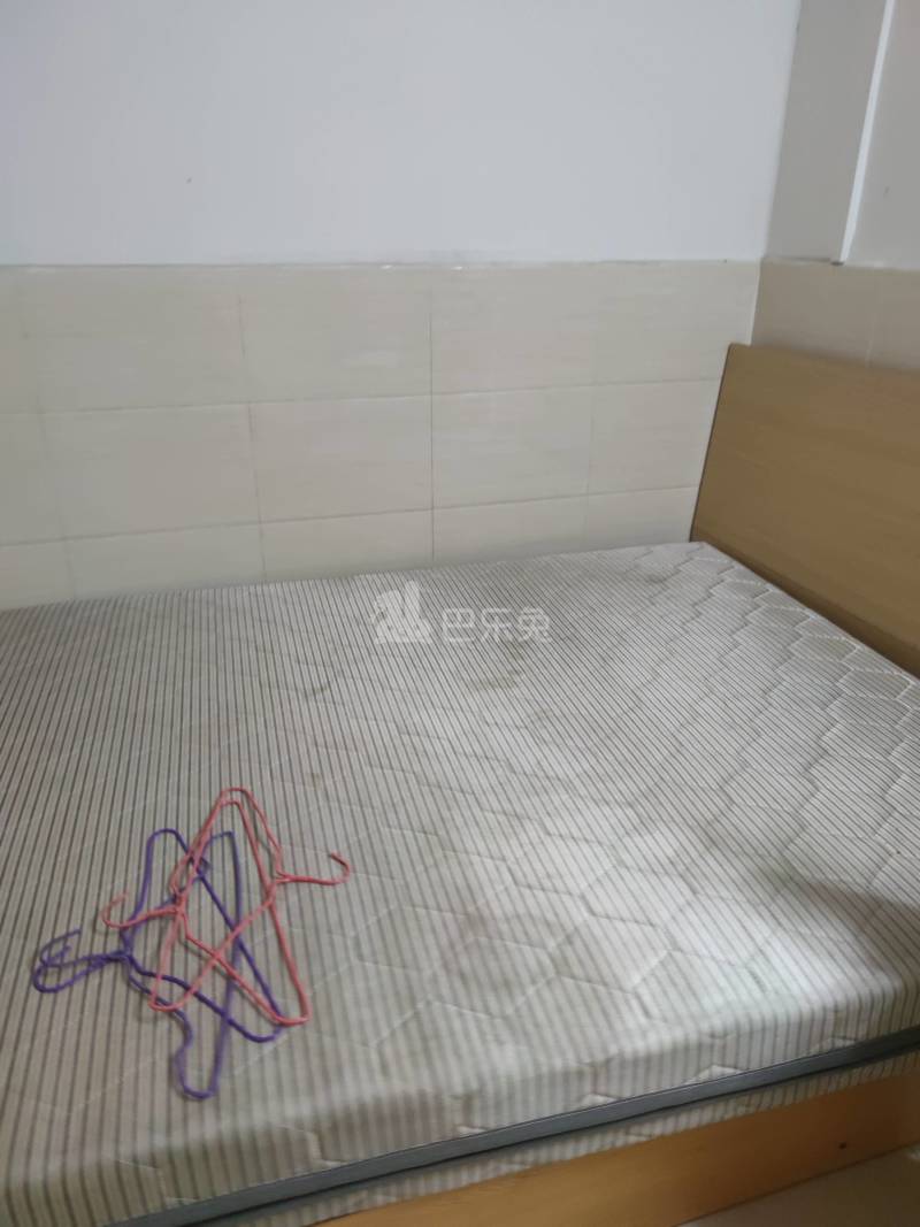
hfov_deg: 56.8
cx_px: 460
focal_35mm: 24
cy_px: 614
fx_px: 851
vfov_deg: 71.6
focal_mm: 6.72
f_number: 1.69
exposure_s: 1/50
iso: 667
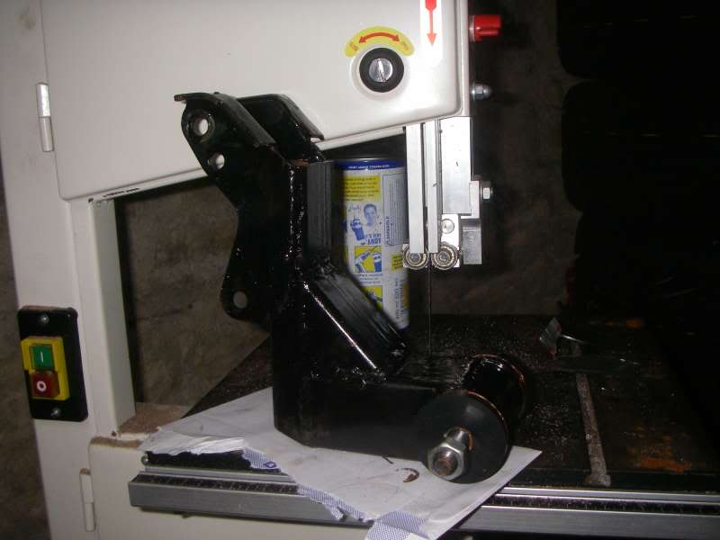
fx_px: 790
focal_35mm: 38
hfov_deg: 49.0
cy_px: 270
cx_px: 360
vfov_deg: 37.7
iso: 200
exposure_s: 1/40
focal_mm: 6.3
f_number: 3.3
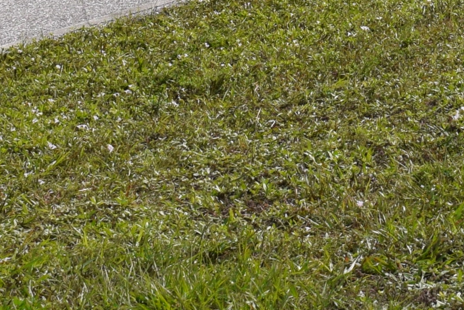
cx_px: 478
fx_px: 3002
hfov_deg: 8.8
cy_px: -322
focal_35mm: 233
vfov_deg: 5.8
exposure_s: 1/2000
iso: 400
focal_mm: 27
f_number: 8
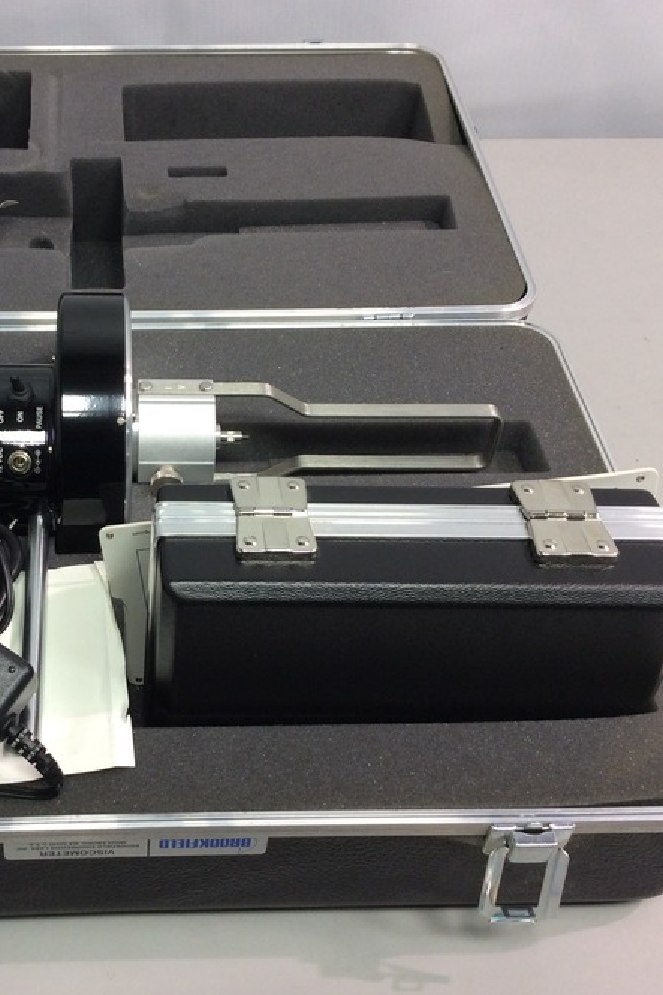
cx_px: 130
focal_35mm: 45
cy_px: 501
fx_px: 1244
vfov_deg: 43.6
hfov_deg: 29.2
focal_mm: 3.3
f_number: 2.4
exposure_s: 1/60
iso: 50
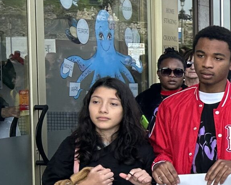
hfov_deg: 13.9
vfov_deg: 13.5
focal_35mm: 114
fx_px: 779
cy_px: 138
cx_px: 479
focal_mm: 5.7
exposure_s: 1/1377
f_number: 1.5
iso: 50
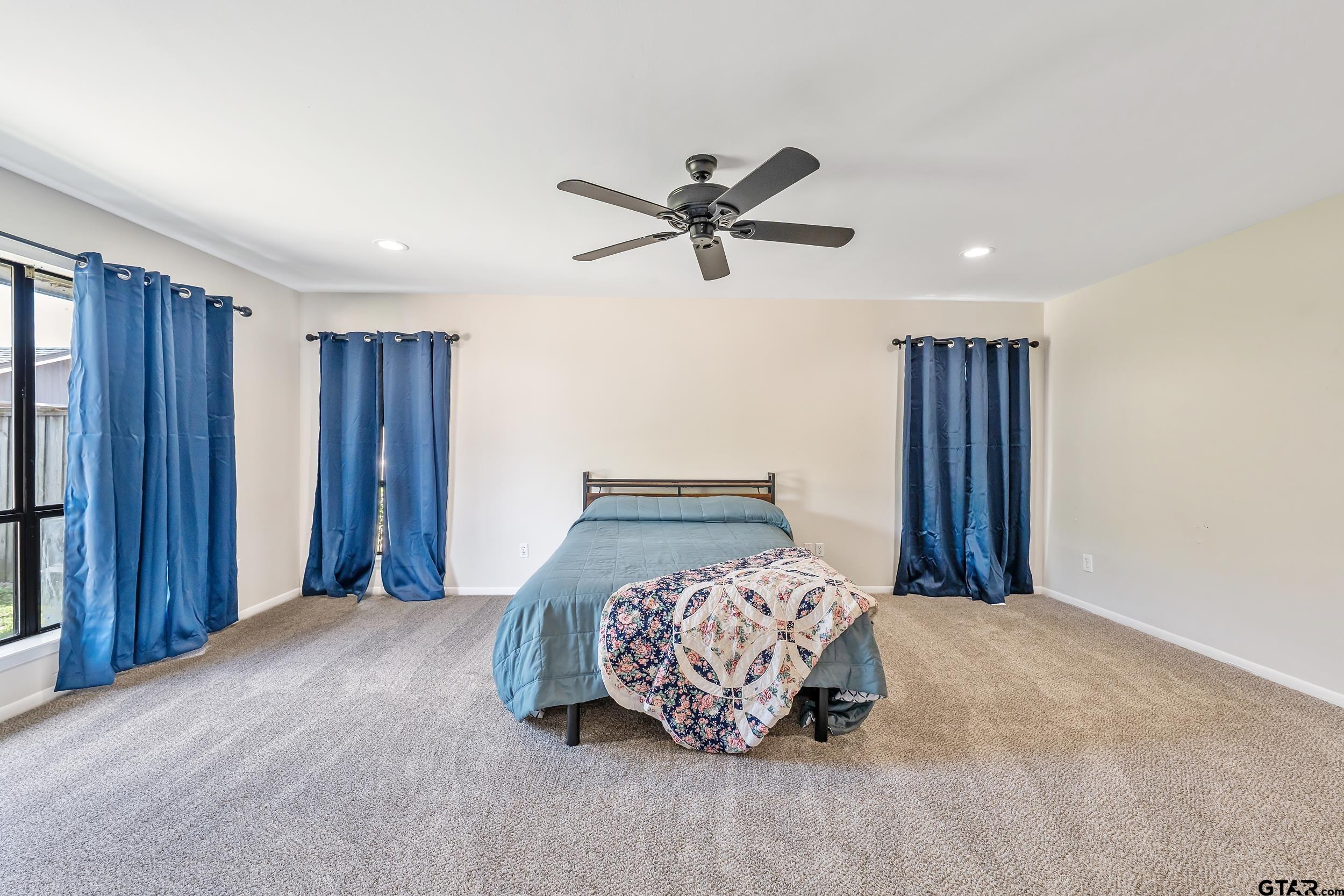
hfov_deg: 104.3
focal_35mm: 14
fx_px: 523
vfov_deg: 81.2
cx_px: 672
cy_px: 448
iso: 800
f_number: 8
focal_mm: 14
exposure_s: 1/15
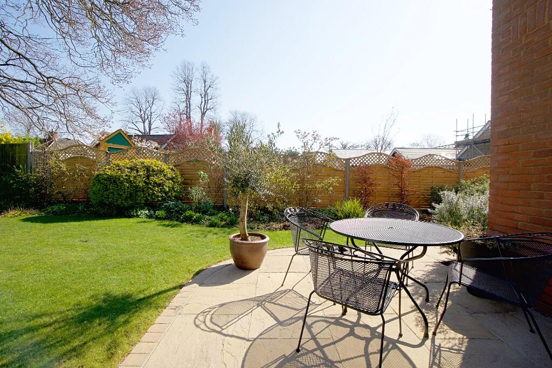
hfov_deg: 100.4
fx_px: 230
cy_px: 184
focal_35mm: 15
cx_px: 276
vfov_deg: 77.3
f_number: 10
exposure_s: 1/160
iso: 100
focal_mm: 10
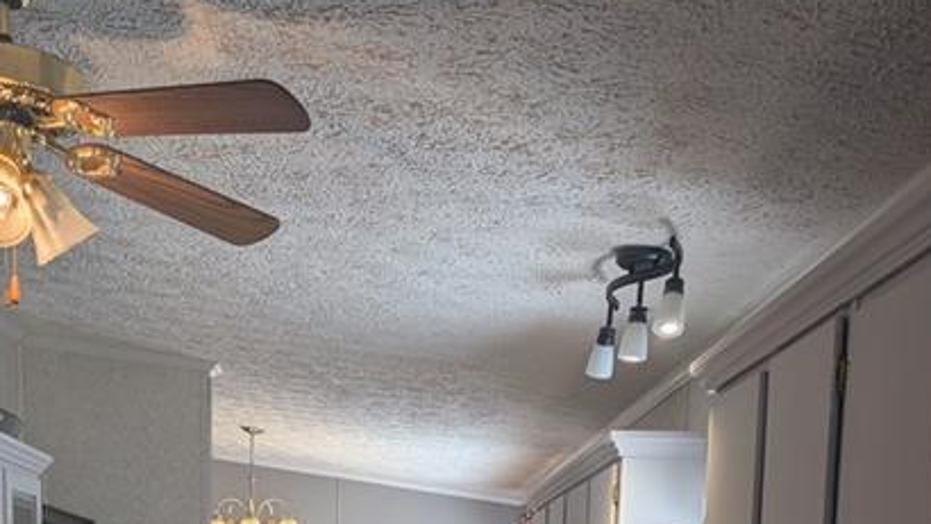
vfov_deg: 21.0
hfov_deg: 41.8
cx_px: 347
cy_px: 771
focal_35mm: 49
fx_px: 1210
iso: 20
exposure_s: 1/256
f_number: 1.68
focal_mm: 6.9
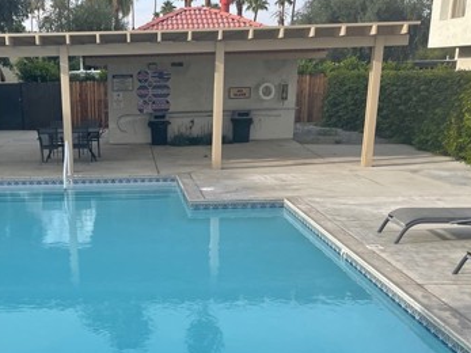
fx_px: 653
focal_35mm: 48
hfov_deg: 38.6
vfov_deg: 29.4
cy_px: 295
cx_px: 117
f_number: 1.6
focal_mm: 4.2
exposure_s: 1/1595
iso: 32
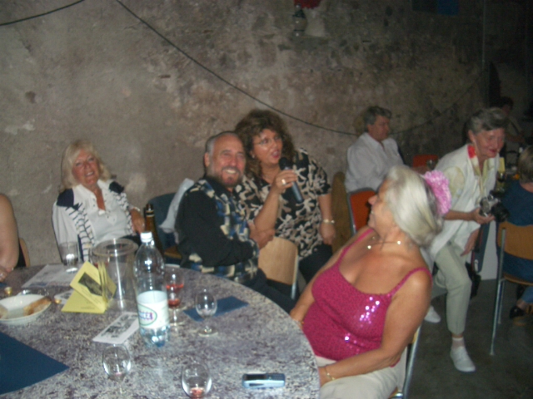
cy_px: 200
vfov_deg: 40.7
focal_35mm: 35
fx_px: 539
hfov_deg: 52.6
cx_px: 266
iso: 100
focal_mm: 5.8
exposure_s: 1/60
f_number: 2.6
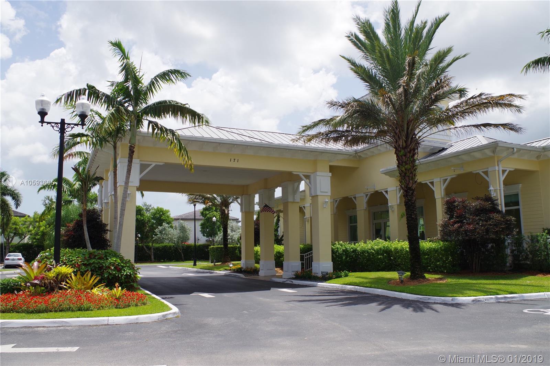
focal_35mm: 30
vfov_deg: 43.6
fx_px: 458
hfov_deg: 61.9
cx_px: 275
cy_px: 183
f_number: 11
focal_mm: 20
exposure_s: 1/200
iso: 200
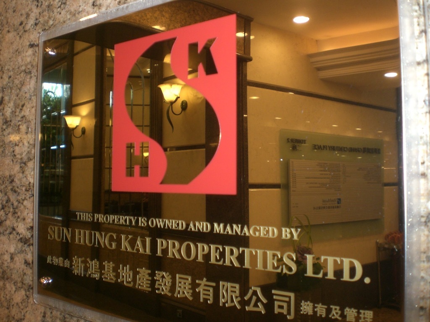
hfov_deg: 49.0
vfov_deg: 37.7
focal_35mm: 38
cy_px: 161
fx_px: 472
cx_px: 215
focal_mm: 6.3
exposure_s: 1/30
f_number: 3.1
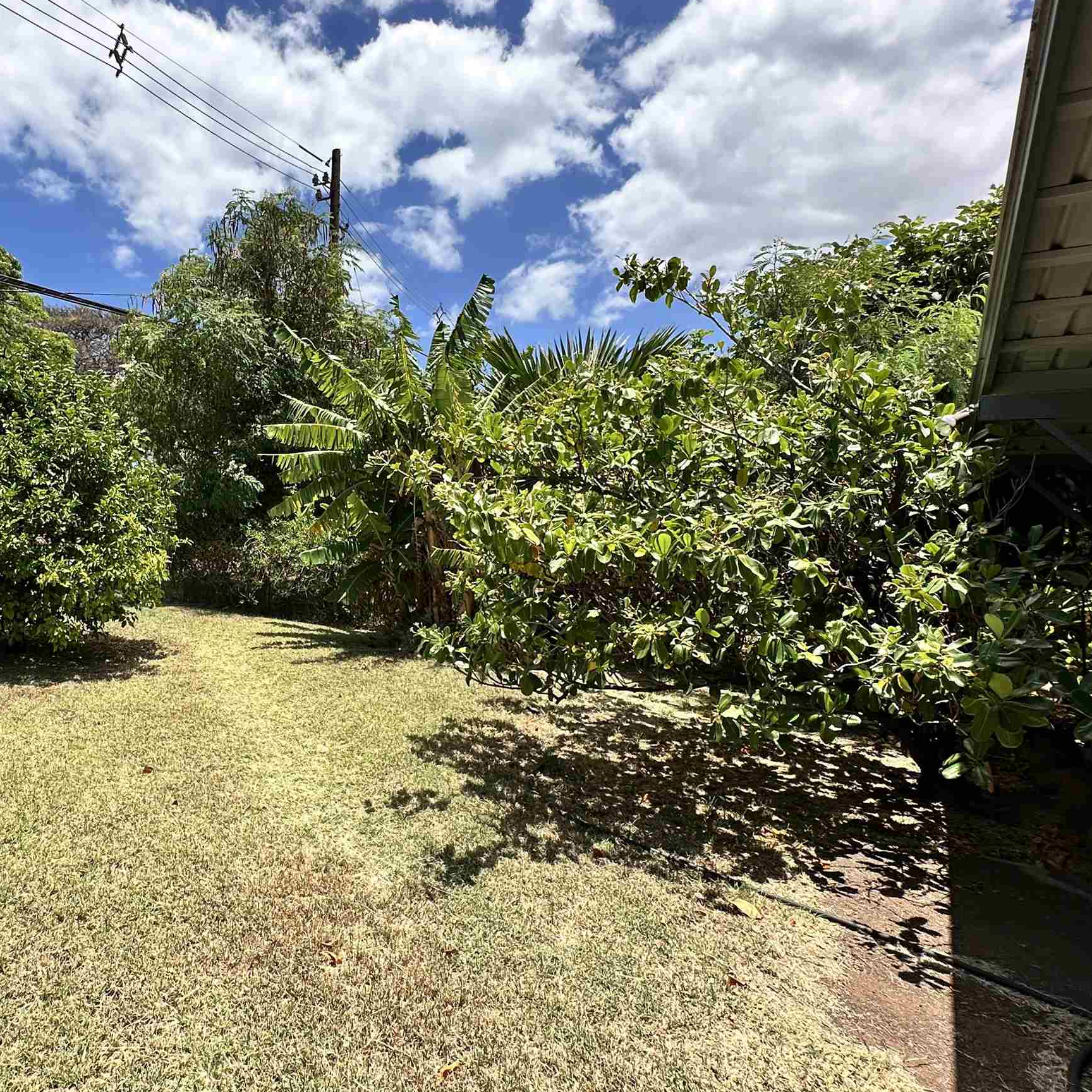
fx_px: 785
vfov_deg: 69.6
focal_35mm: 22
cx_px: 322
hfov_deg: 66.7
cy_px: 521
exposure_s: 1/1366
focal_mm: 2.22
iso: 40
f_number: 2.2
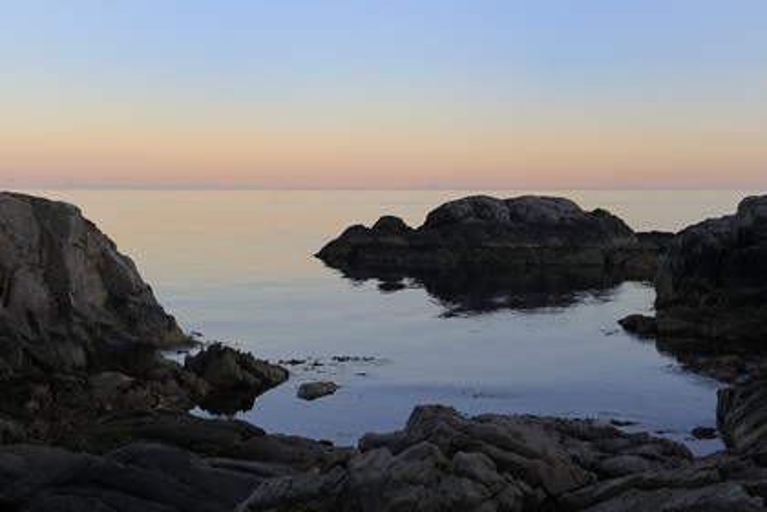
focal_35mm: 44
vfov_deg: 30.5
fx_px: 937
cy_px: 256
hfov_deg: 44.5
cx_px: 384
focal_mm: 44
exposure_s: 1/100
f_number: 6.3
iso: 200
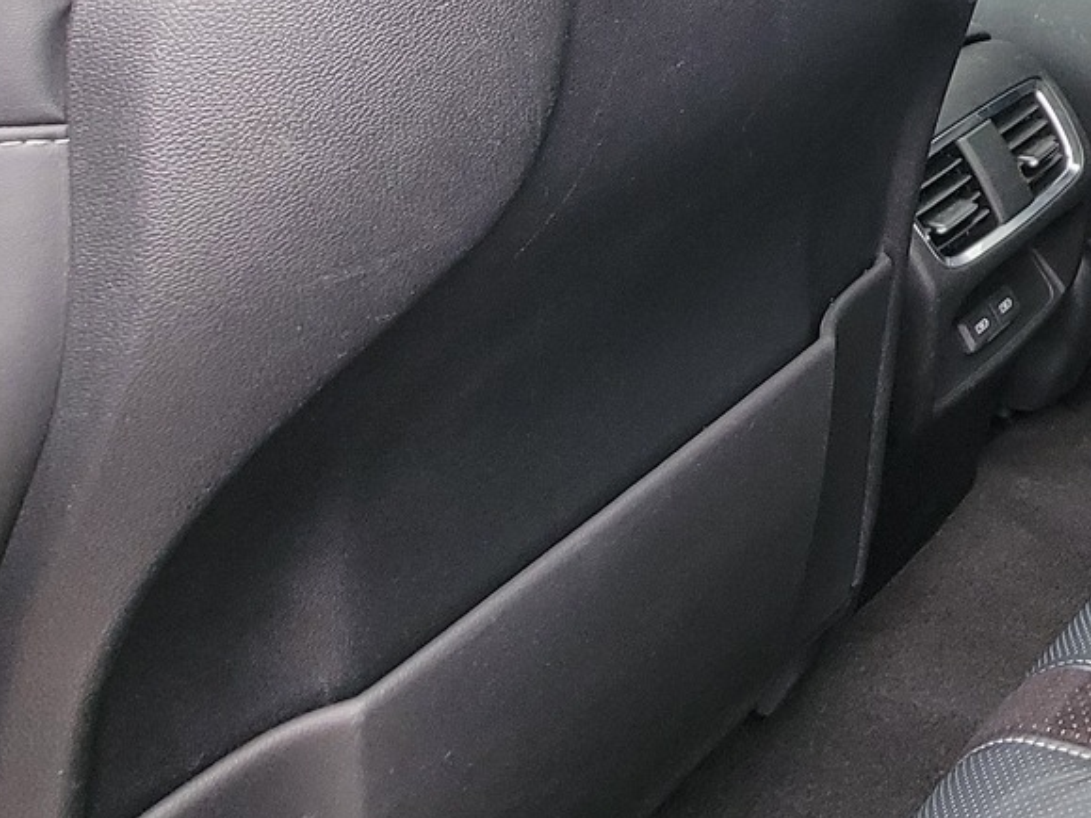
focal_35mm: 46
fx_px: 1449
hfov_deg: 30.0
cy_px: -94
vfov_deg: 28.5
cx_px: 1515
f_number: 2.2
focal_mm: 2.2
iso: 320
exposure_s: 1/40
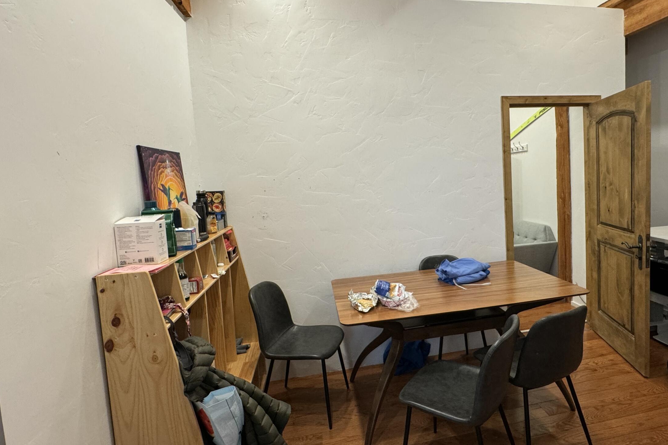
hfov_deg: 83.2
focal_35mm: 20
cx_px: 392
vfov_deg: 61.9
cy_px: 207
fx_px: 371
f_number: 2.2
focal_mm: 2.22
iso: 250
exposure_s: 1/120
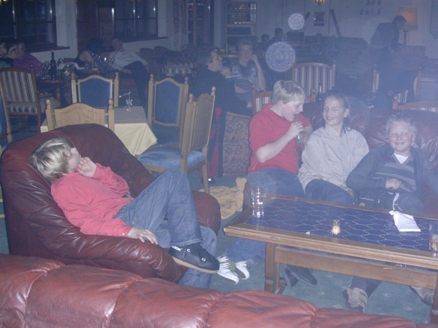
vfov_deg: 32.2
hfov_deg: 42.1
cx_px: 219
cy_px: 164
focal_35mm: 45
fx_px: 569
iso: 125
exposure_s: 1/64
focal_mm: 6.7
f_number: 2.9
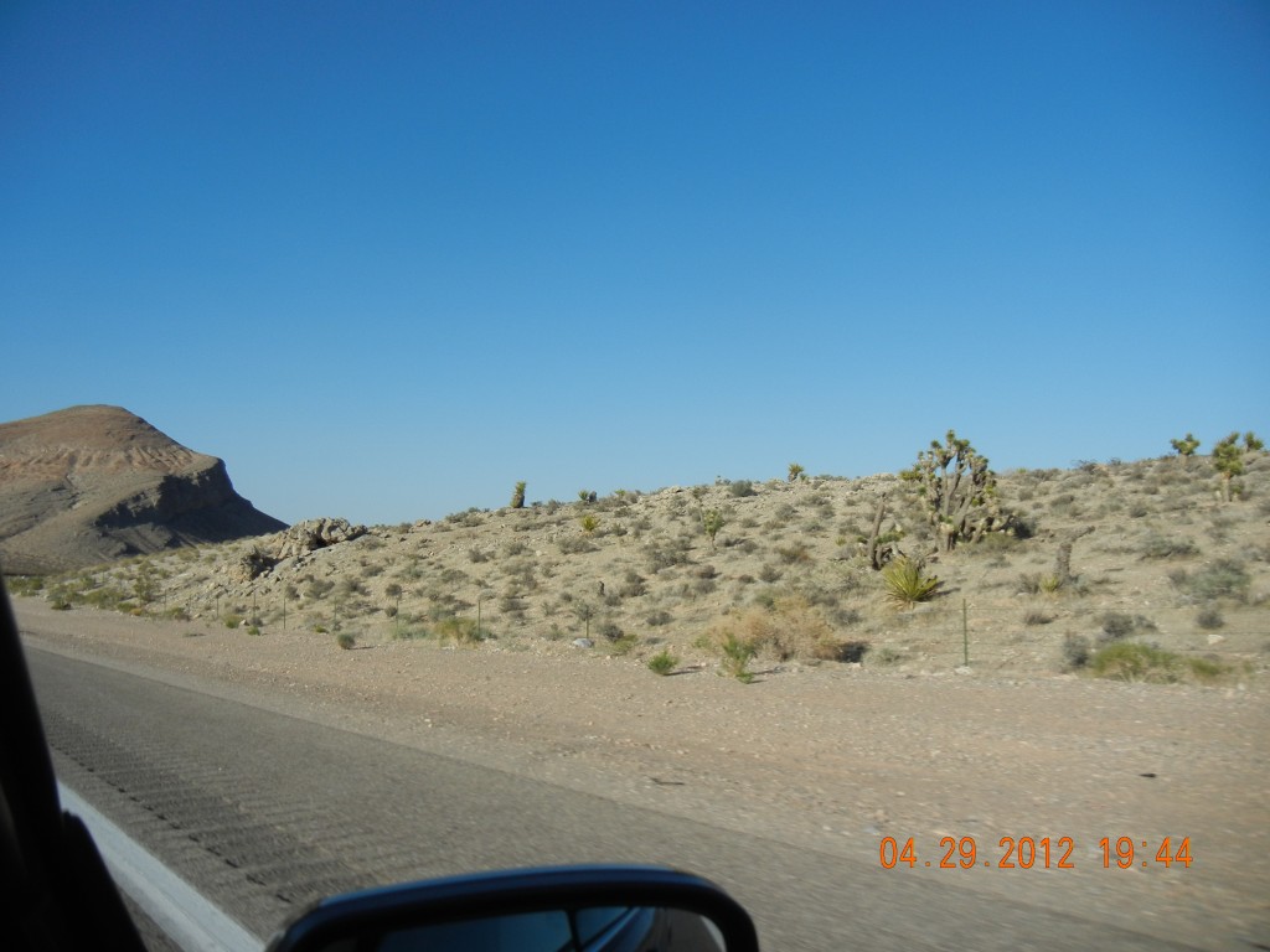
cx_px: 635
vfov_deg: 46.8
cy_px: 476
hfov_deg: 60.0
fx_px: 1101
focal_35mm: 30
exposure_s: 1/560
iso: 160
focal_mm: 5.4
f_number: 7
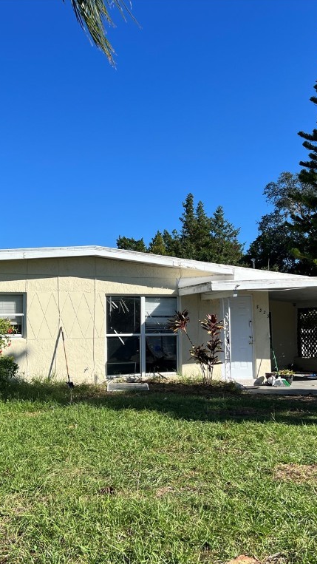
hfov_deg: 31.2
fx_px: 568
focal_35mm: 38
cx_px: 149
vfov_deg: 52.8
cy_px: 282
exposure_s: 1/3831
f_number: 1.5
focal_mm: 5.7
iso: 50
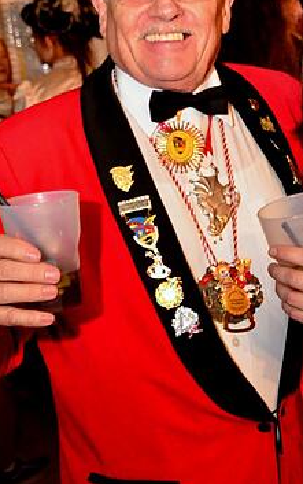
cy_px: 270
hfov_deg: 15.5
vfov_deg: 24.6
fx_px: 1109
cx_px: 235
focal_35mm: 84
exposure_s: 1/20
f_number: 5.6
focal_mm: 27
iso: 3200
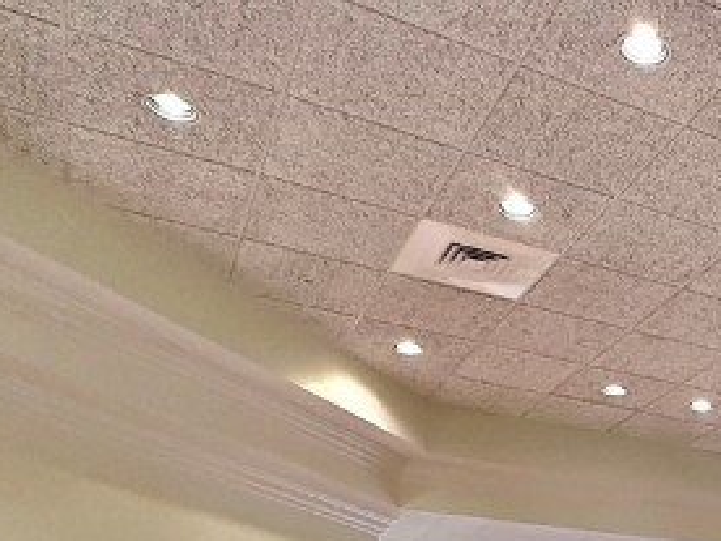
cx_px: 849
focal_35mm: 52
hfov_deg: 31.4
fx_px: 1083
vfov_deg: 24.0
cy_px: 732
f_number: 2.2
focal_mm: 2.22
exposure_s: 1/120
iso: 320
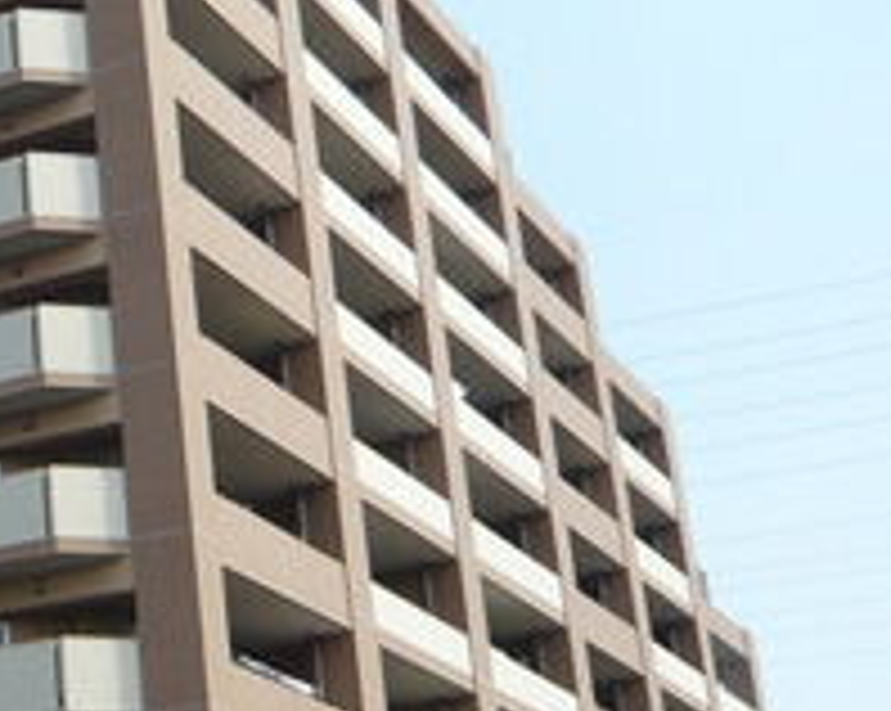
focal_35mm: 83
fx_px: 2187
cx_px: -392
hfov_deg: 20.2
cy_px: 216
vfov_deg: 18.4
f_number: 8
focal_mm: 4.6
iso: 100
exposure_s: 1/125
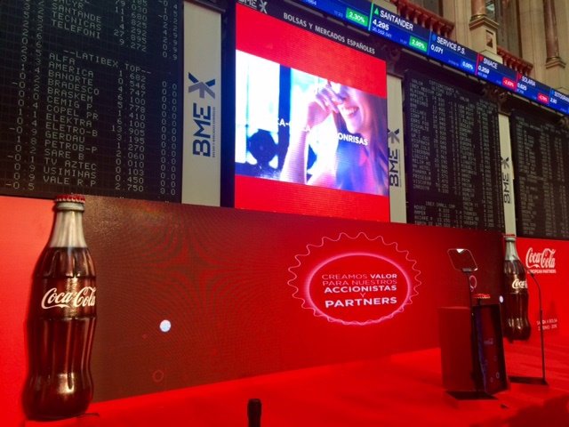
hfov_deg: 61.7
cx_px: 284
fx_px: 477
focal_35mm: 29
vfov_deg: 48.2
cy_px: 214
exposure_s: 1/33
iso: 32
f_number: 2.2
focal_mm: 4.15
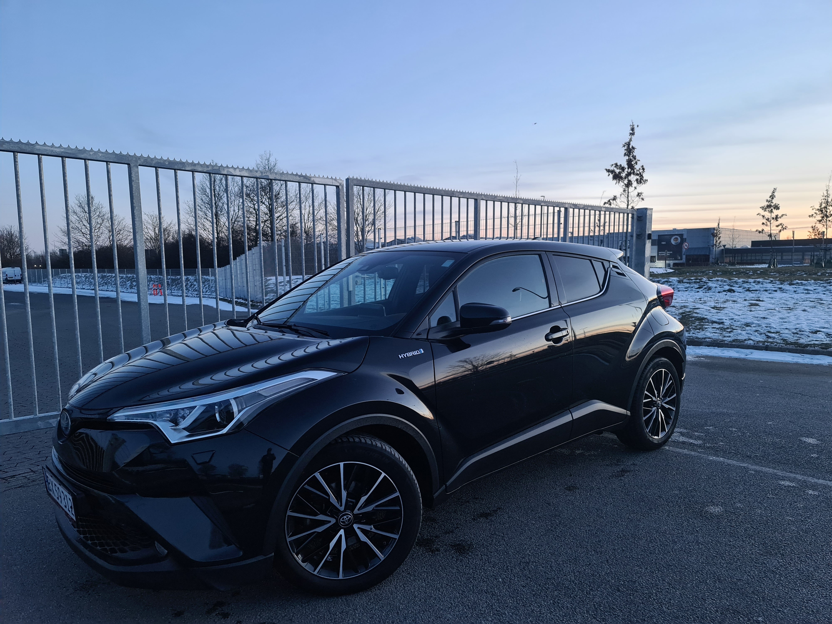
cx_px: 416
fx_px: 601
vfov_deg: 54.9
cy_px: 312
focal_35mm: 25
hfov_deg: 69.4
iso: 200
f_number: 1.8
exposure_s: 1/100
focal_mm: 7
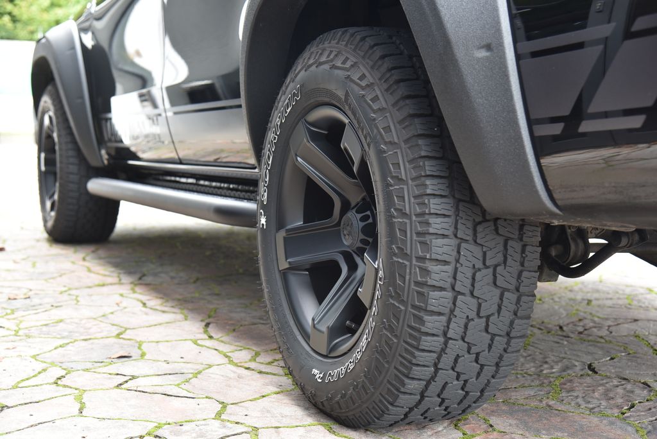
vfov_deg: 24.7
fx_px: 1004
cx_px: 328
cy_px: 220
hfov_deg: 36.2
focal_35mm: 55
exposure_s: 1/80
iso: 500
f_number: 4.5
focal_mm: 55
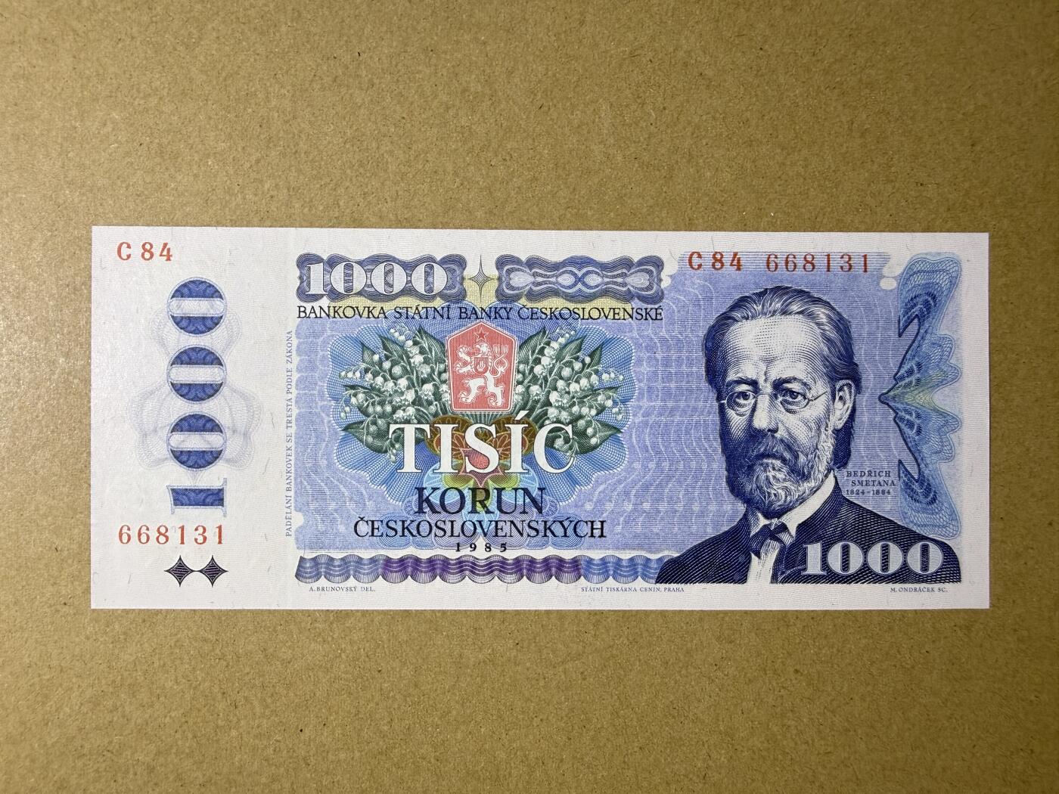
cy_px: 397
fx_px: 765
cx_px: 530
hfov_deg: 69.4
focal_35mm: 25
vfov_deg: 54.9
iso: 125
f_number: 2.2
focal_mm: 2.22
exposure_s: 1/100
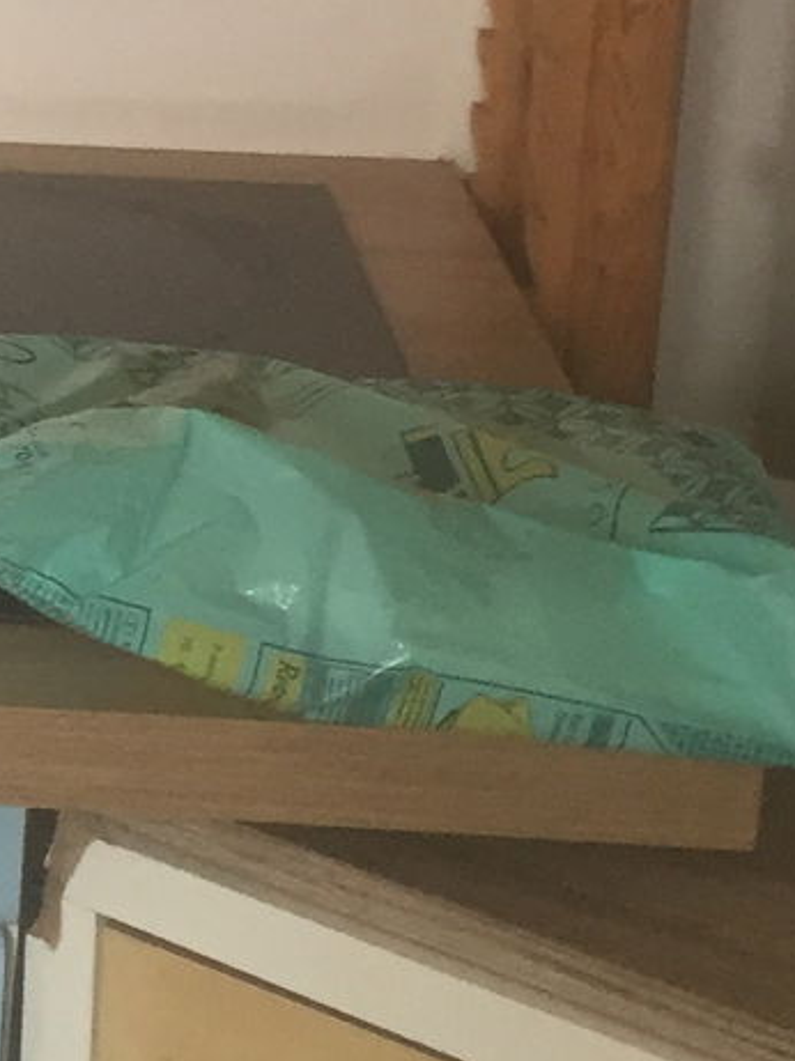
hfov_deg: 10.2
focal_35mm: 134
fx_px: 4107
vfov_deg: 14.6
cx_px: -809
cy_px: 79
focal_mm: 4.15
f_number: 2.2
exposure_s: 1/33
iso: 80
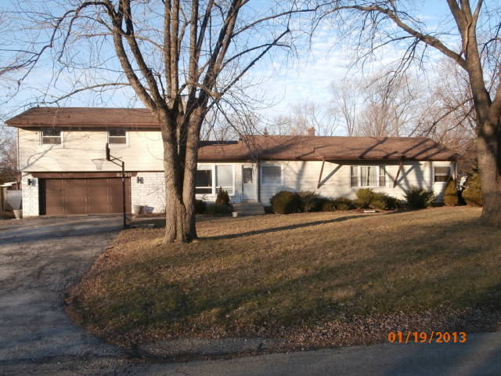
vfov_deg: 46.8
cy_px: 188
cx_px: 250
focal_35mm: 30
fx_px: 434
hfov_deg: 60.0
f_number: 3.5
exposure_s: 1/320
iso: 100
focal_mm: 5.36
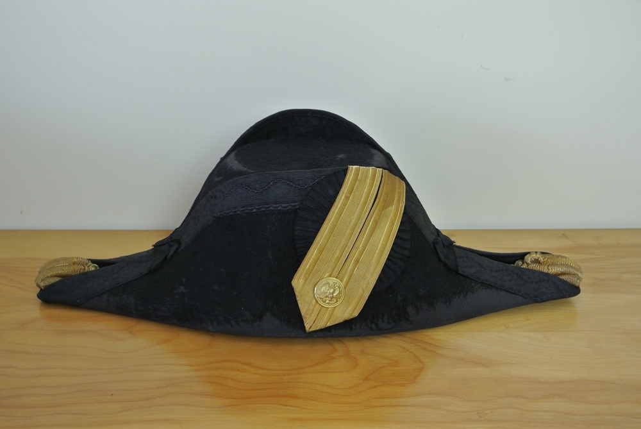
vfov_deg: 28.7
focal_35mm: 47
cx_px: 320
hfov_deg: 41.9
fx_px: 838
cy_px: 214
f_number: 4.5
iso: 500
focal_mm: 17.5
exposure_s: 1/60
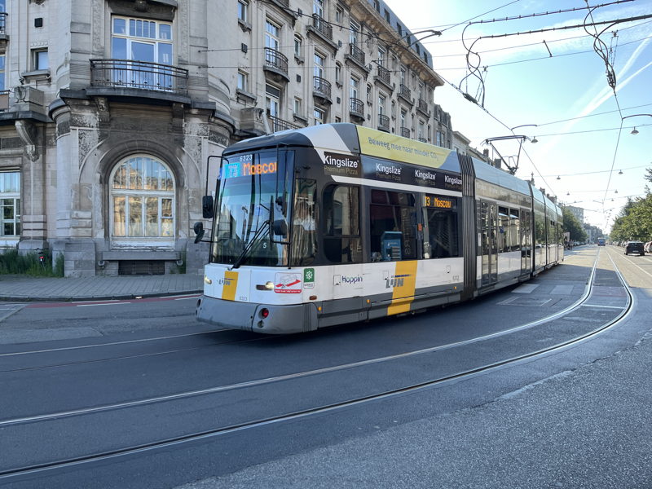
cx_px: 326
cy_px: 244
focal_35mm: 26
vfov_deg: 53.1
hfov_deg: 67.3
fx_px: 490
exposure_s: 1/787
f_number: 1.6
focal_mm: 5.1
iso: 50
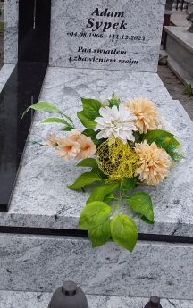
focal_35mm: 55
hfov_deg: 23.5
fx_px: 462
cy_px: 109
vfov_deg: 36.6
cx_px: 75
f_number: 1.9
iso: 40
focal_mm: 2.91
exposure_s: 1/377
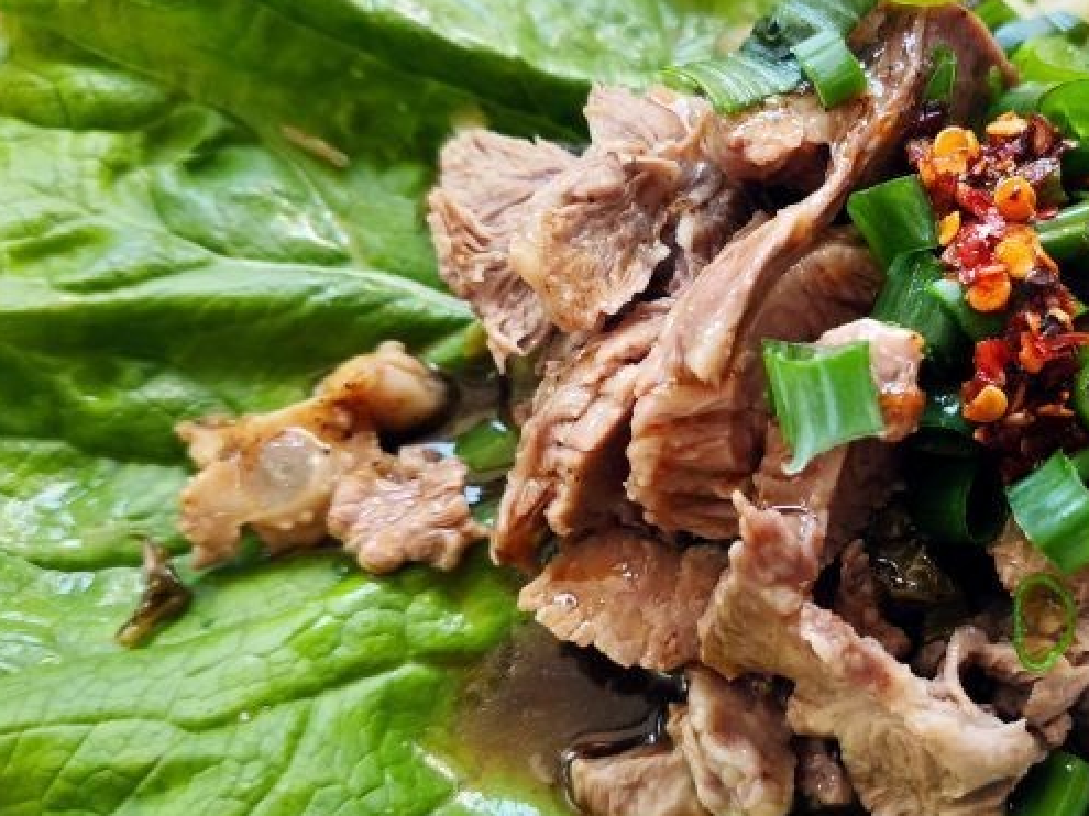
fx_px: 1321
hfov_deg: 43.2
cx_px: 834
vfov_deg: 34.3
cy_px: 372
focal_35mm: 42
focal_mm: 4.75
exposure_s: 1/120
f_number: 1.75
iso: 147
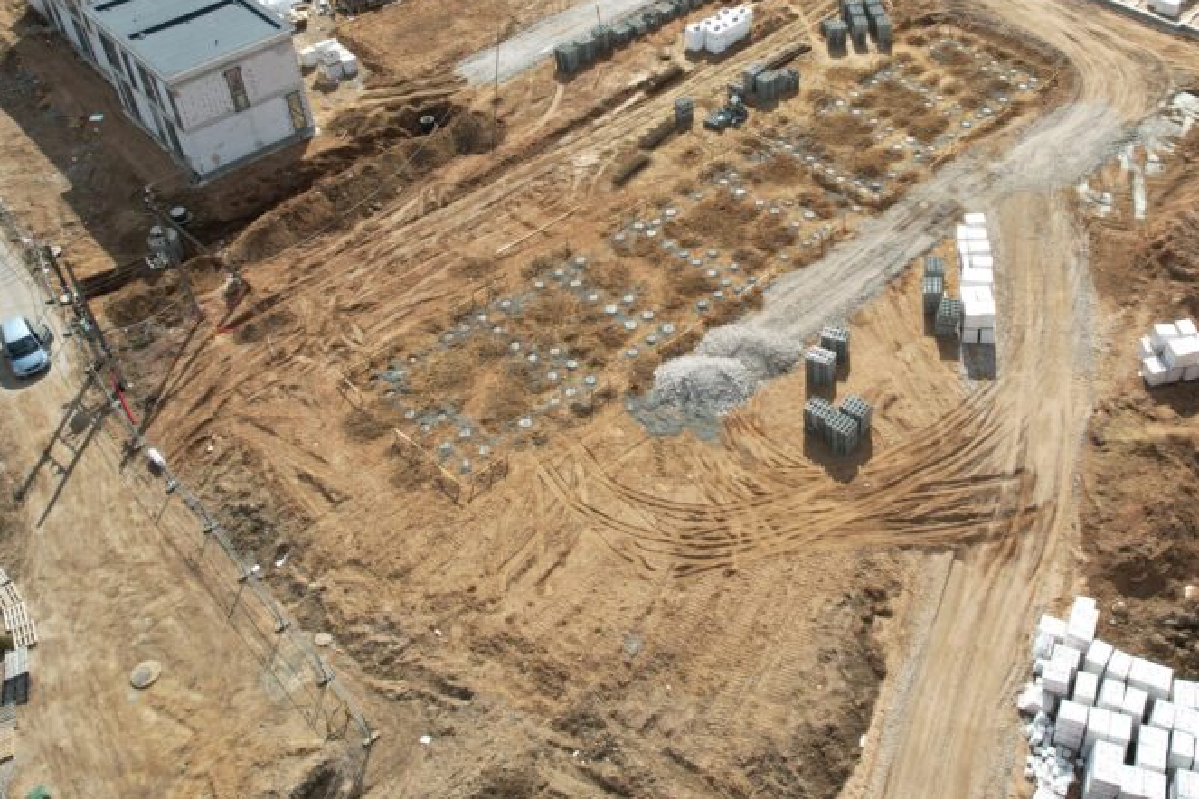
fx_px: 1132
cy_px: 194
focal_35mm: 34
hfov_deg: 55.2
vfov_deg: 37.9
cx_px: 740
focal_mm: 8.38
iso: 100
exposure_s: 1/1600
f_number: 2.8
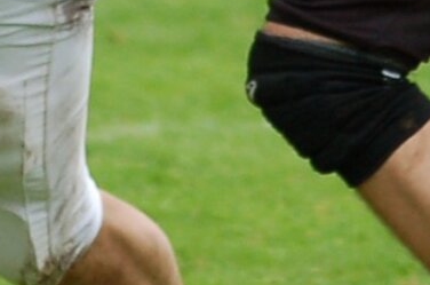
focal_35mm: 877
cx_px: 197
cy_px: -320
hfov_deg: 2.4
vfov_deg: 1.6
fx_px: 10453
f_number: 4.2
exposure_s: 1/640
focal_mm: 100
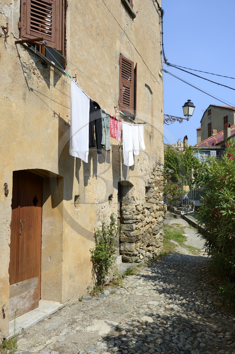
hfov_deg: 41.0
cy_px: 177
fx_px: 314
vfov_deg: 58.8
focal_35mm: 32
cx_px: 118
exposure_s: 1/200
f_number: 10
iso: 100
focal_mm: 32
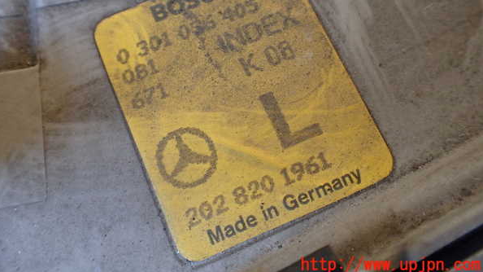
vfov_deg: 35.3
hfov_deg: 59.5
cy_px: 92
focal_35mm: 33
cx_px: 241
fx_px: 423
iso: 500
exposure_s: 1/125
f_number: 2.3
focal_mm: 5.4
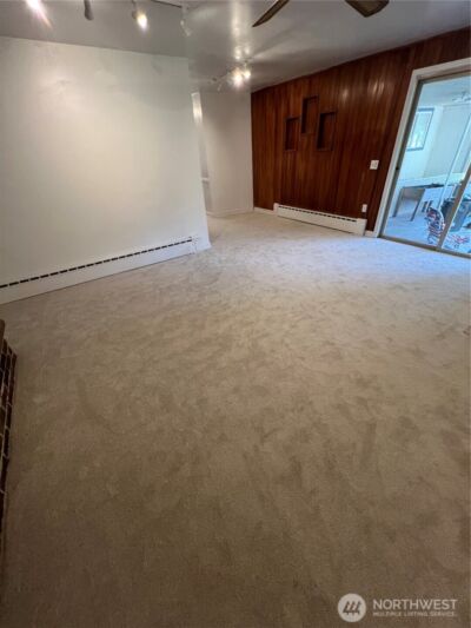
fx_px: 236
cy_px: 314
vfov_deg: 106.2
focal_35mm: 13
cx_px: 236
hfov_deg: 89.9
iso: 200
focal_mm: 1.57
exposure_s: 1/60
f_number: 1.8
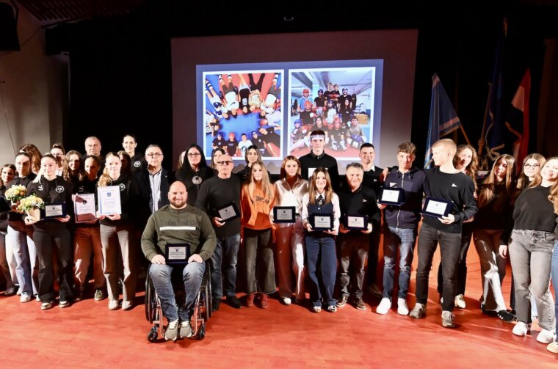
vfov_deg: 73.5
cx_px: 279
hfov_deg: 96.9
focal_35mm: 16
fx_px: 247
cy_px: 184
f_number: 4.5
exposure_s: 1/100
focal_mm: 16
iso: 5000
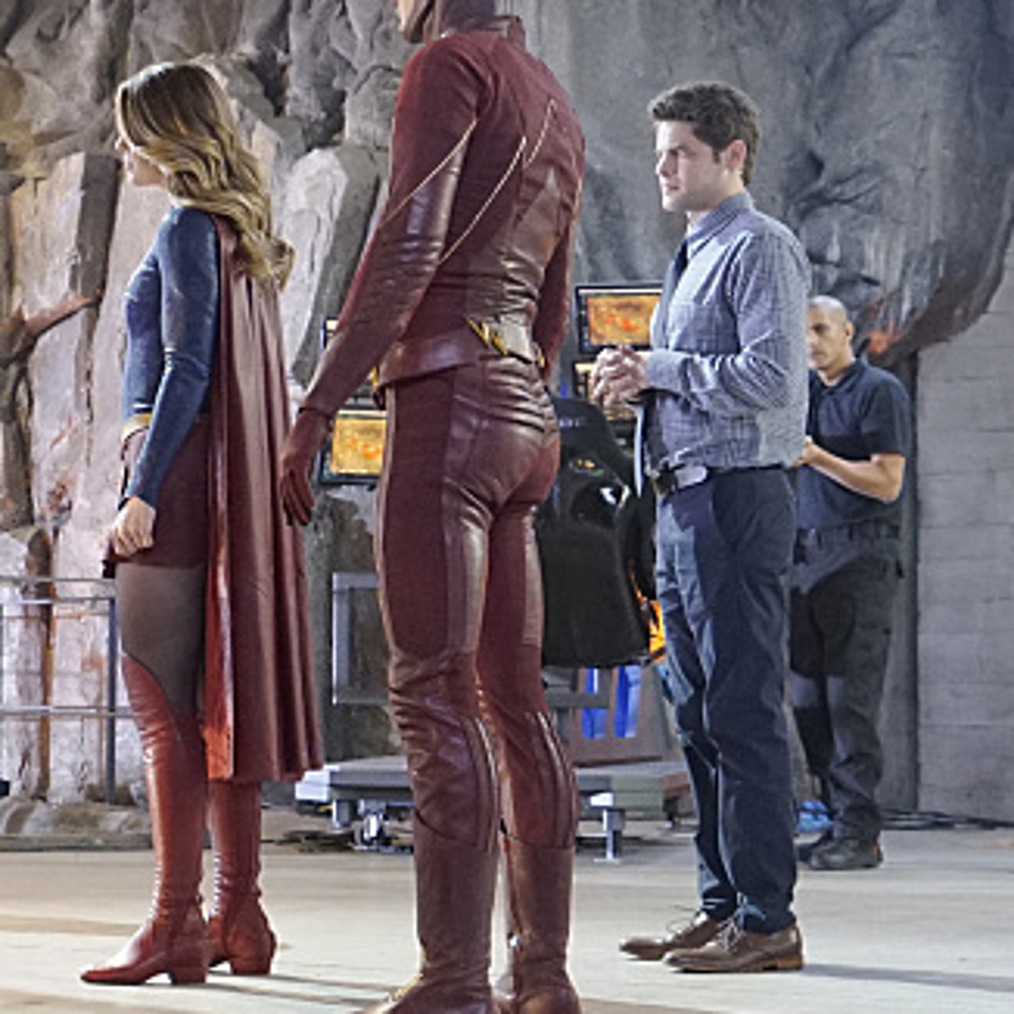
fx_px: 3182
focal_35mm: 96
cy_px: 488
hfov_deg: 17.7
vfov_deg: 18.1
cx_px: 22
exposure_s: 1/160
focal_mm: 46
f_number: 5.6
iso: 8000
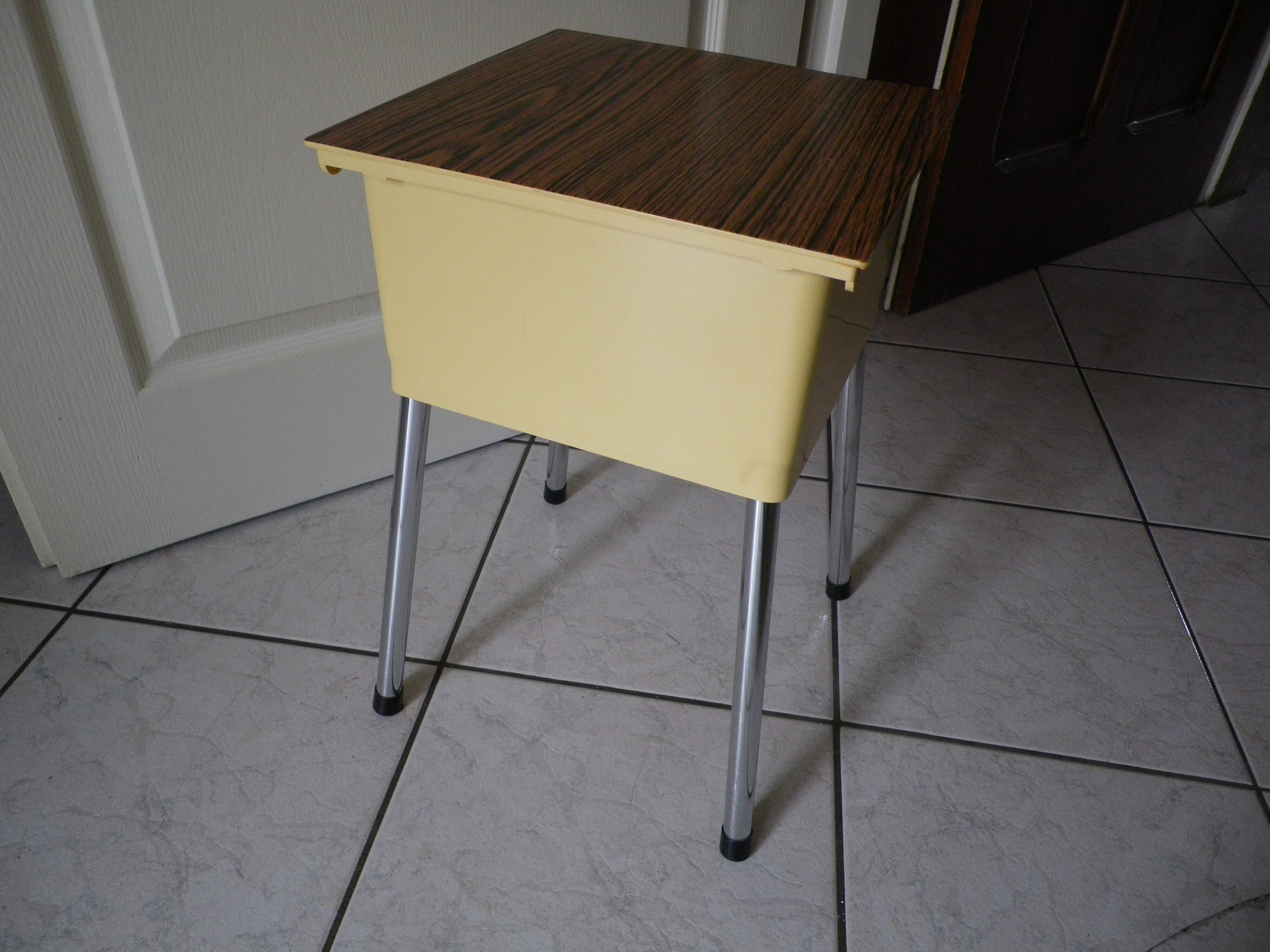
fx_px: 1027
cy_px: 476
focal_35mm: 28
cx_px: 635
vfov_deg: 49.7
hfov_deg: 63.4
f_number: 2.6
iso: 125
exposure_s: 1/60
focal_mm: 4.9
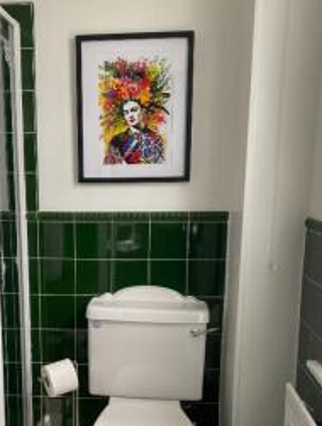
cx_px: 92
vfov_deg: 41.0
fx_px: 556
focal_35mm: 45
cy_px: 309
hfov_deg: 31.8
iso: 32
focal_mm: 4.25
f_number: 1.8
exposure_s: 1/144
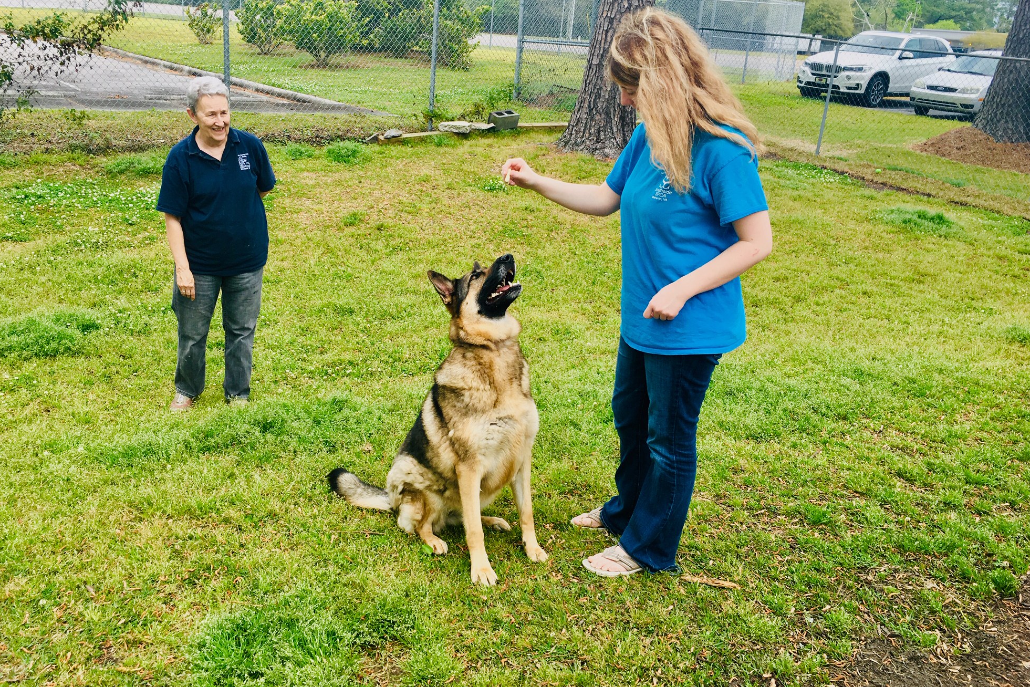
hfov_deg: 60.3
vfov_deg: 42.3
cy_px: 321
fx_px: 887
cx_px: 514
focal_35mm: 31
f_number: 2.2
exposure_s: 1/668
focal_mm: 4.15
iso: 25
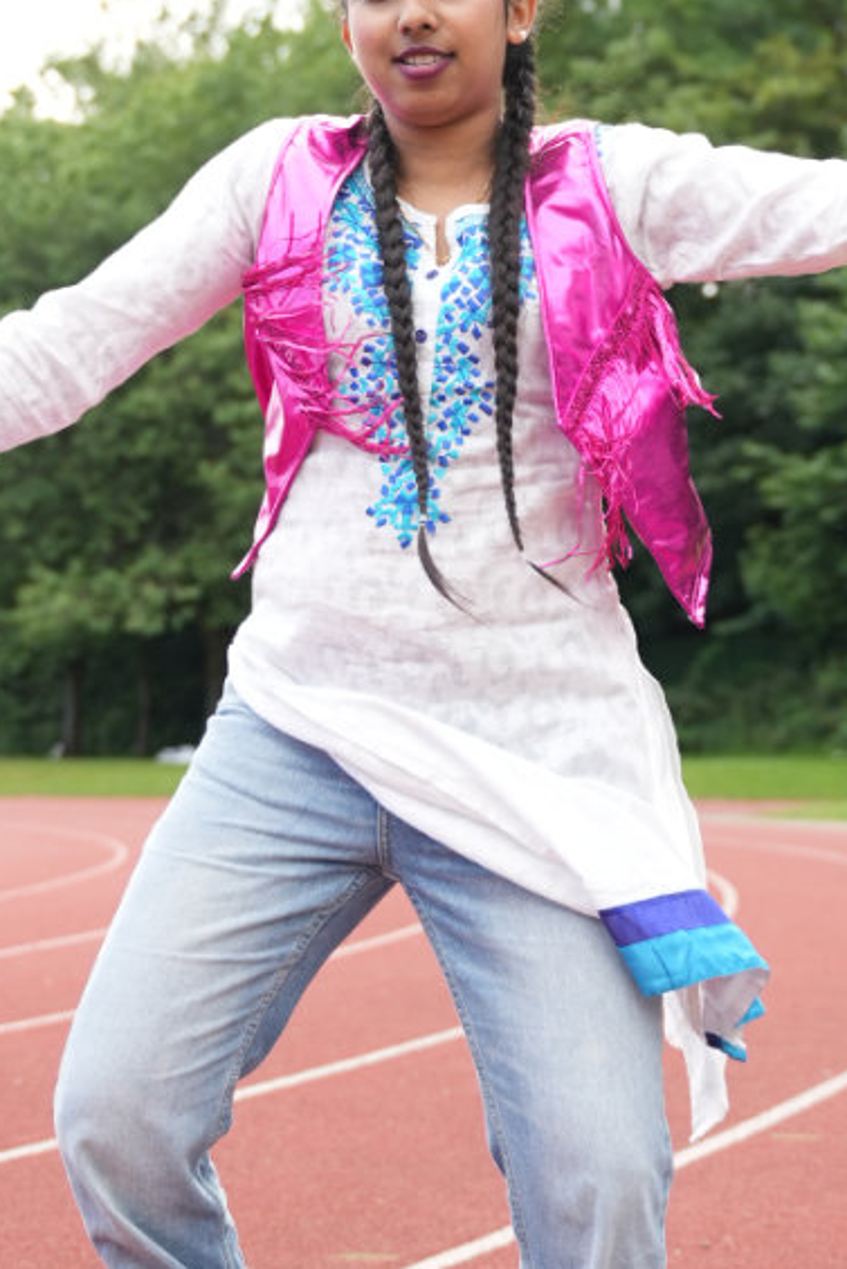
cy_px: 592
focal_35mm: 96
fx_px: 3379
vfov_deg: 21.3
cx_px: 541
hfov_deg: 14.3
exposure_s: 1/640
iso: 250
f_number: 2.8
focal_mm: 35.3
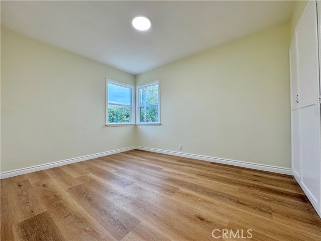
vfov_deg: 85.7
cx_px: 160
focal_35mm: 14
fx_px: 130
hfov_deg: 102.1
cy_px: 120
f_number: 2.2
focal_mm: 2.22
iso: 125
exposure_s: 1/120
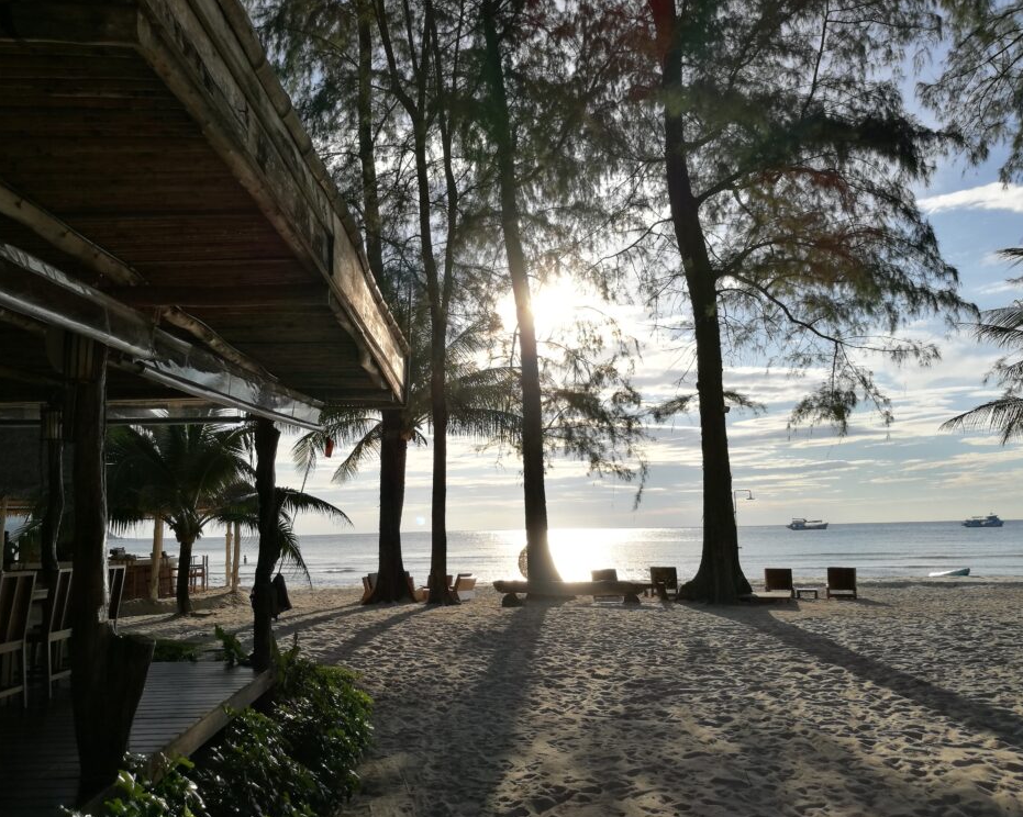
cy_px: 418
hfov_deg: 60.4
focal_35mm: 29
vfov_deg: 49.9
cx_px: 487
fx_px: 878
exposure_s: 1/1754
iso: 50
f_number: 2.2
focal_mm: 4.5
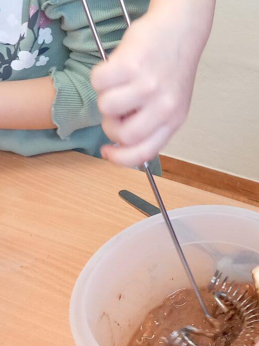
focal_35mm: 64
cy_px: 59
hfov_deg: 21.7
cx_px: 288
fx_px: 639
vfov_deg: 29.4
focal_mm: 4
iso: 125
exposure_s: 1/50
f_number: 1.8
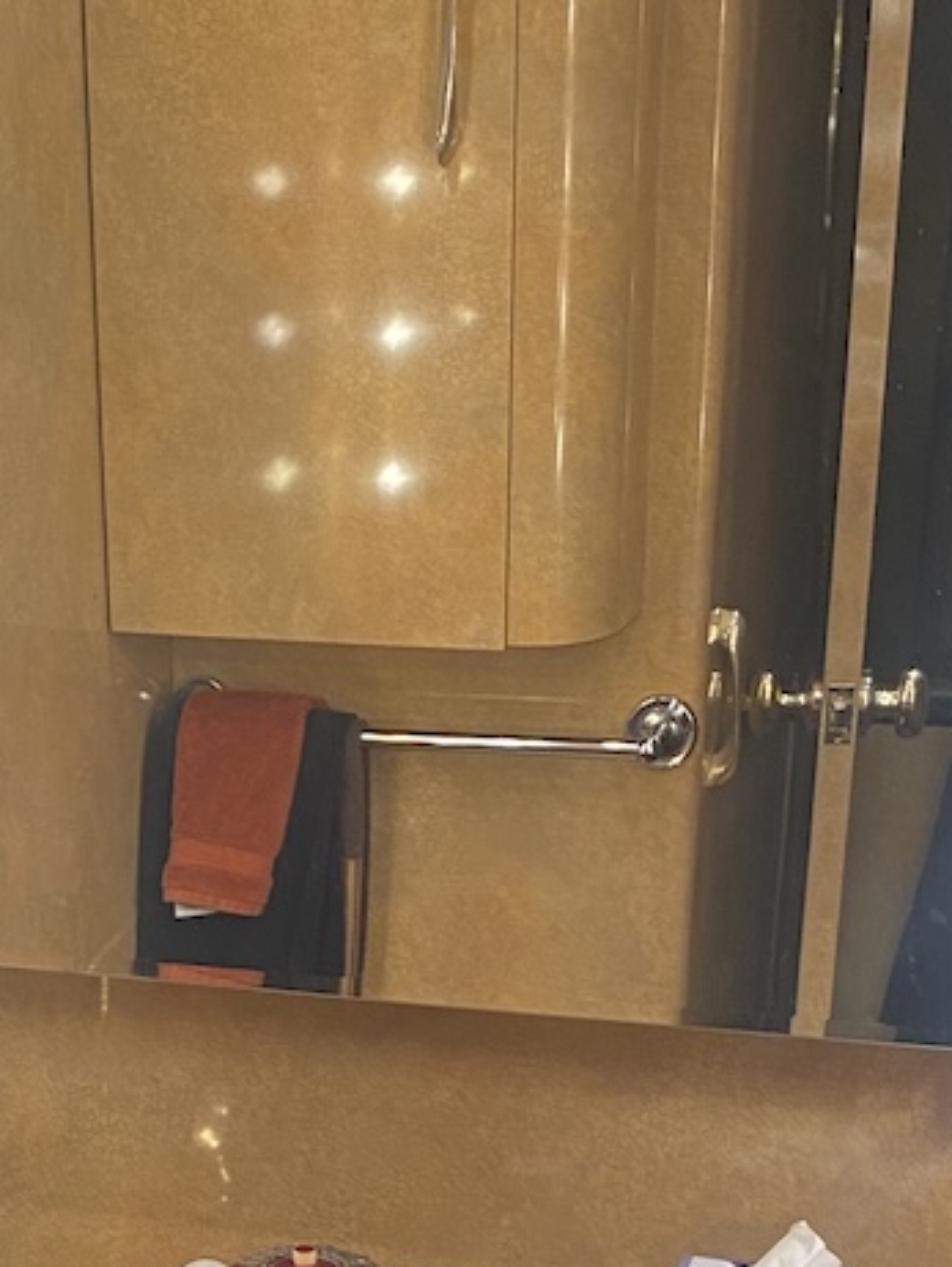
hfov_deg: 19.6
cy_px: 1356
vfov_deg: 24.4
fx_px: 2748
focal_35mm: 75
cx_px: 321
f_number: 1.8
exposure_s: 1/60
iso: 320
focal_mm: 4.25
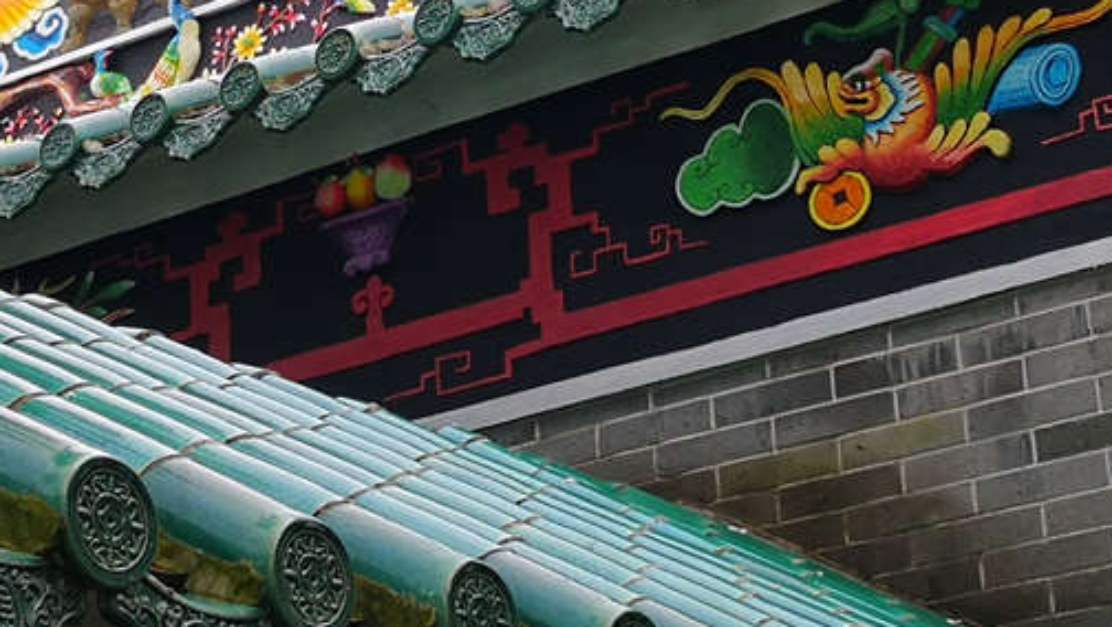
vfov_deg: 10.7
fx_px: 3304
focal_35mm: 112
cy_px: -99
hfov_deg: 19.1
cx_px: 523
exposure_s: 1/239
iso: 50
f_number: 1.6
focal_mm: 3.95
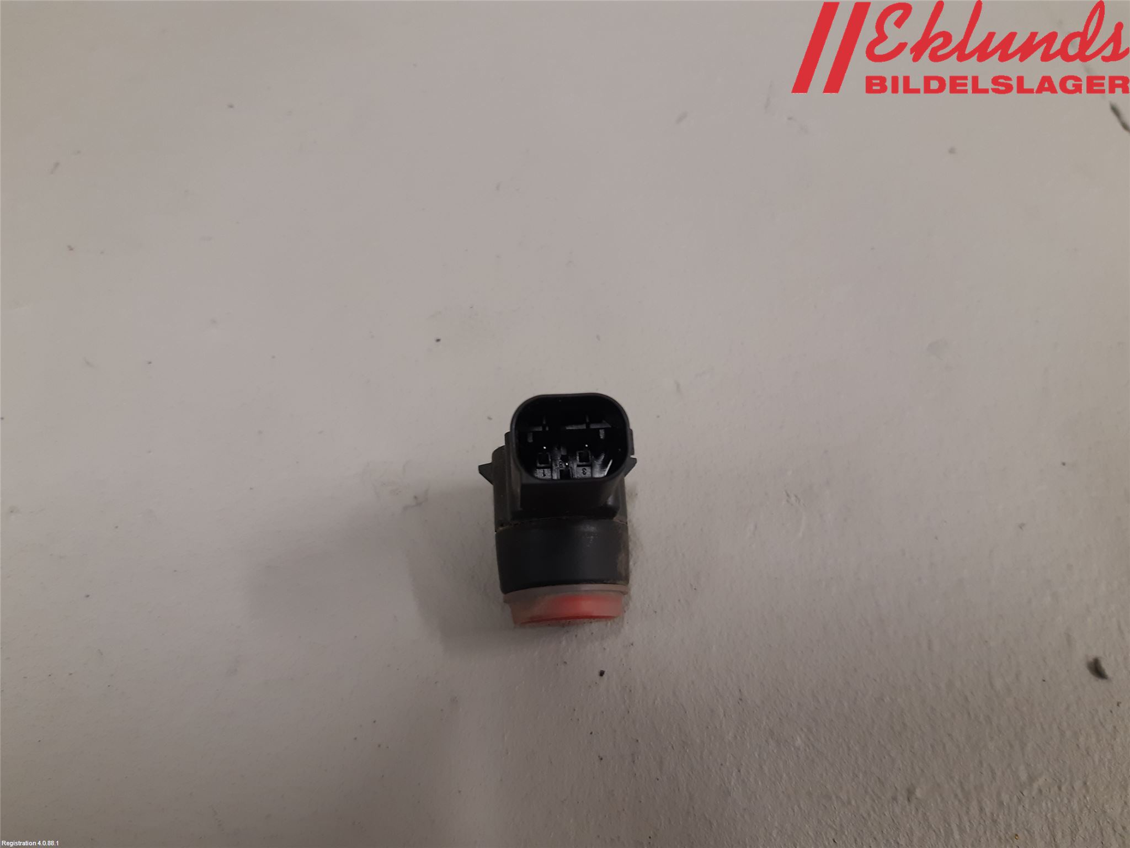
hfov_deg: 67.3
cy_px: 424
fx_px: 849
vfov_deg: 53.1
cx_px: 565
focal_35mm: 26
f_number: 1.7
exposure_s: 1/50
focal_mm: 3.93
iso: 125
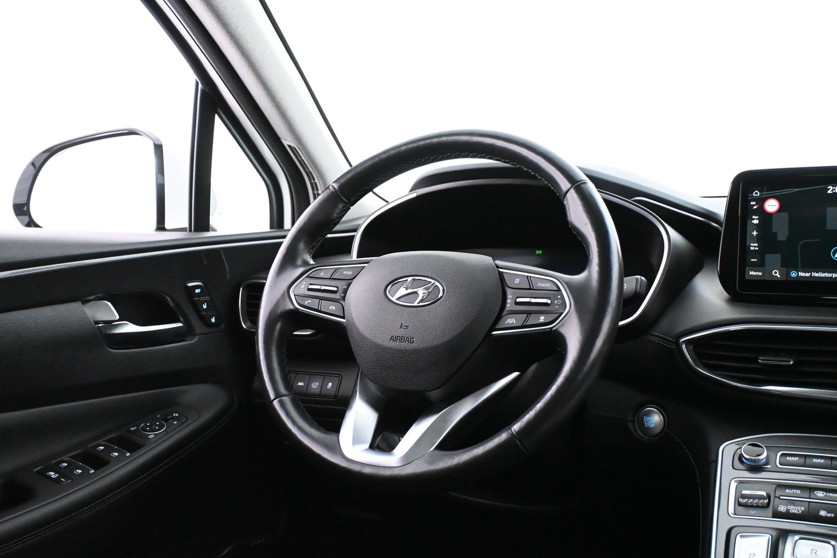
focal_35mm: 36
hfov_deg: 53.1
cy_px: 279
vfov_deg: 36.9
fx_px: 837
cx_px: 418
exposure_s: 1/40
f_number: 4.2
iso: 9000
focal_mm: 24
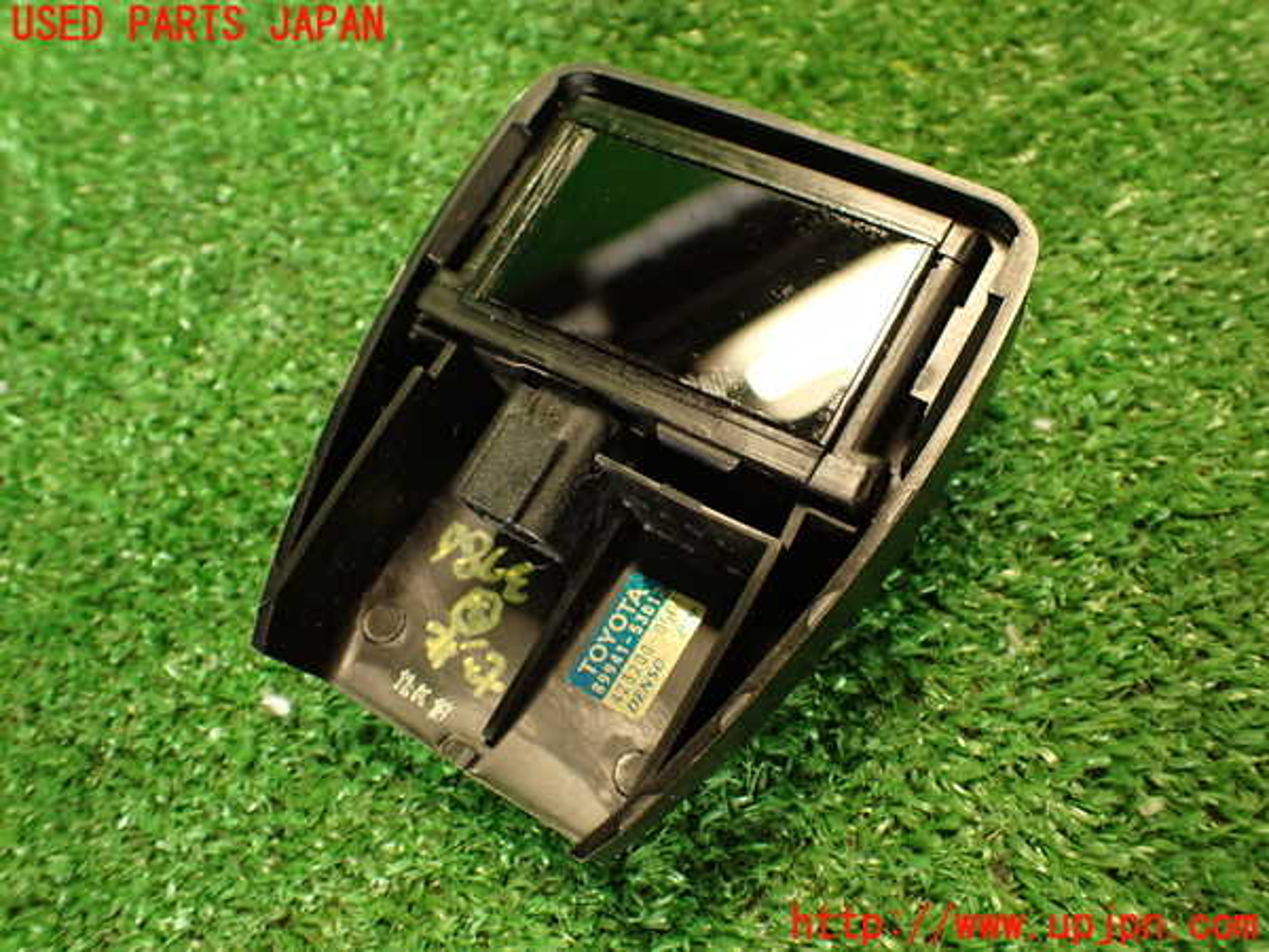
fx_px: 1100
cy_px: 476
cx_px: 634
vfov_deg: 46.8
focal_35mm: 30
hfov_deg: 60.0
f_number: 2.3
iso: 400
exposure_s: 1/30
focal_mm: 5.4
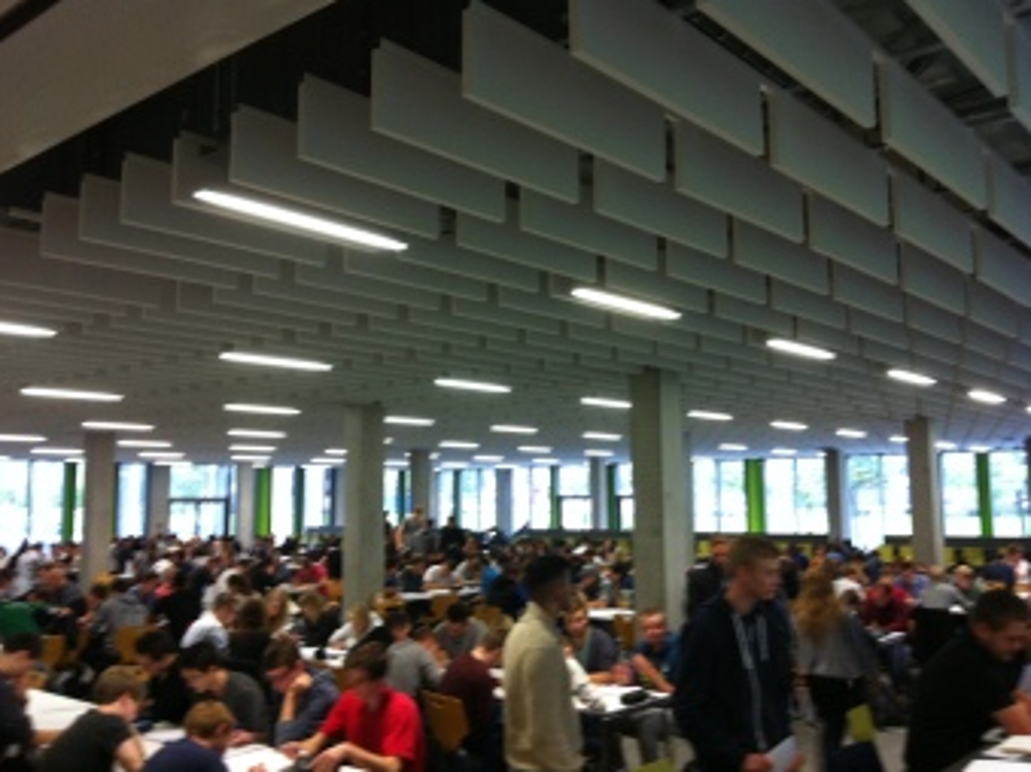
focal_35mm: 36
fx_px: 1072
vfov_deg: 39.6
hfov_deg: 51.4
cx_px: 506
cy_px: 378
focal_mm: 3.85
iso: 160
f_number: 2.8
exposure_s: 1/15
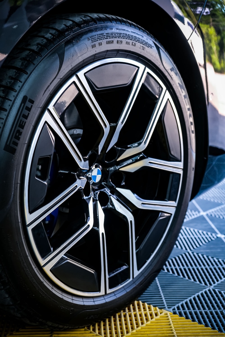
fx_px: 525
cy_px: 168
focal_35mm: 56
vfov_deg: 35.6
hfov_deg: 24.2
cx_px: 112
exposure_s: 1/60
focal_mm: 37.4
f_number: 3.6
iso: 640
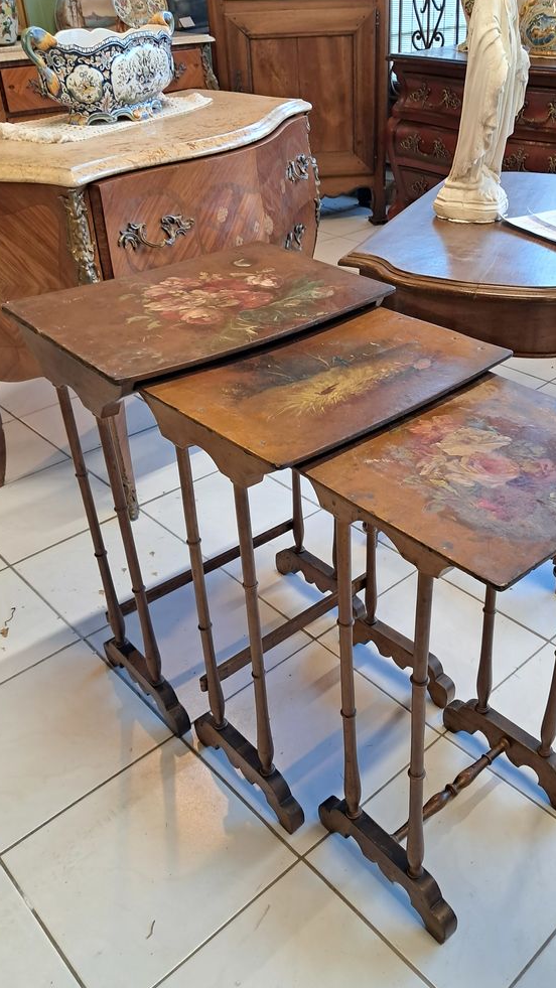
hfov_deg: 38.7
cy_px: 492
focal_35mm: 30
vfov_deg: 64.3
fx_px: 786
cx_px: 348
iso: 250
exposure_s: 1/50
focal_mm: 4
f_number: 1.8
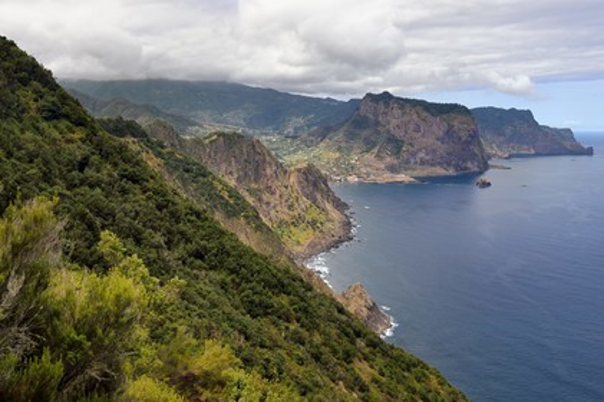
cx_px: 302
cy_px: 201
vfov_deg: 37.8
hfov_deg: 54.5
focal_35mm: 35
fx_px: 587
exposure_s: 1/250
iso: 200
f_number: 13
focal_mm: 35
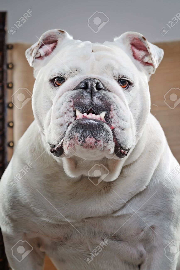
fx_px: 825
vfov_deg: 18.6
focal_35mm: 110
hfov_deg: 12.5
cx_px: 90
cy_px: 135
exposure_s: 1/160
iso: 100
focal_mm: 110
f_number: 8
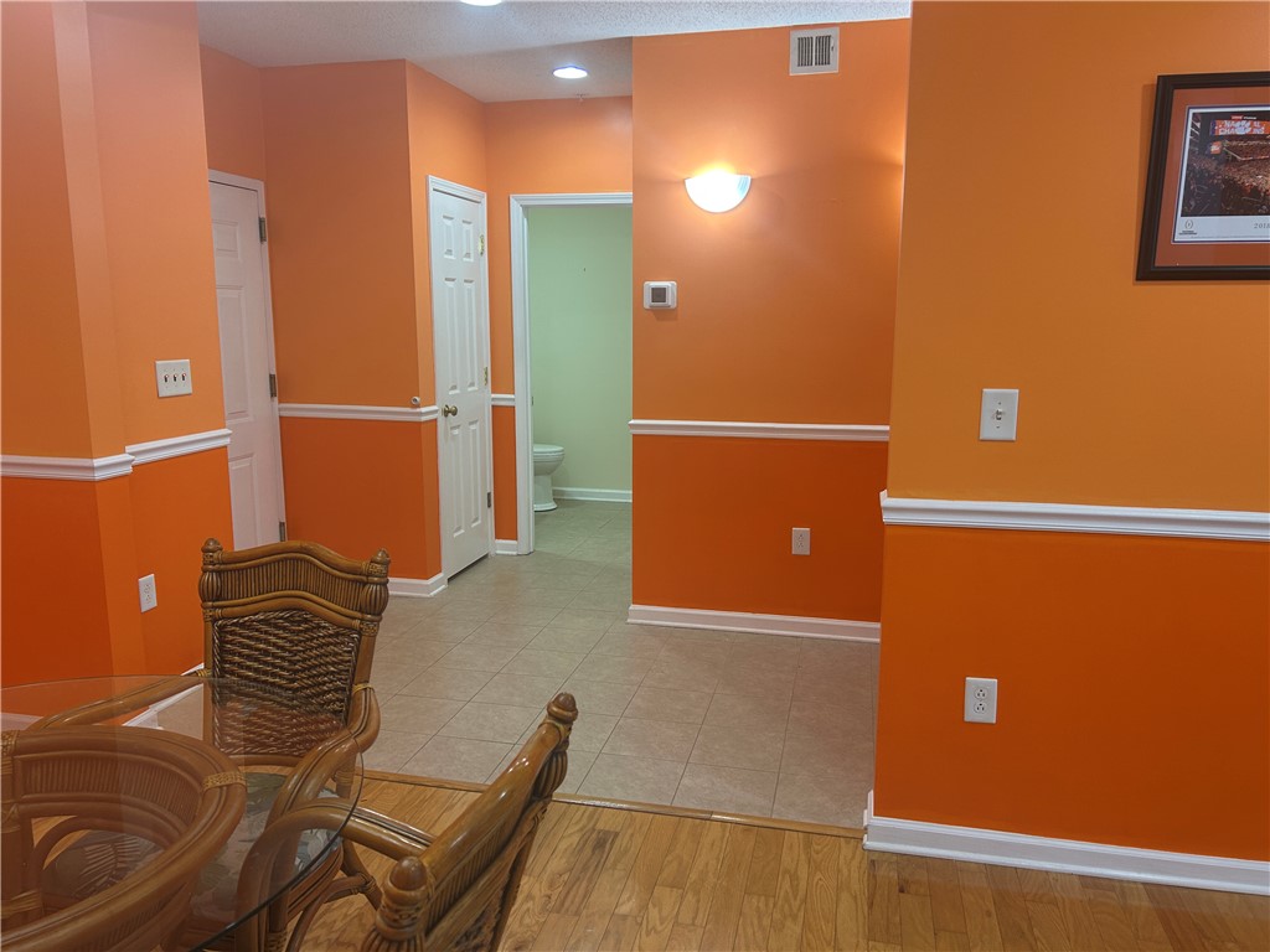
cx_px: 635
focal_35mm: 26
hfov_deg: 67.3
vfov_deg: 53.1
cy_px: 476
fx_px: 954
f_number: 1.5
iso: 80
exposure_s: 1/60
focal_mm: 5.7
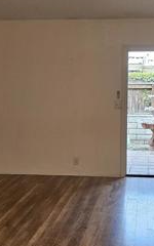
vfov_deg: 31.4
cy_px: 155
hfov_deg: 20.0
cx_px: 93
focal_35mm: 65
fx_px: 436
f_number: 1.8
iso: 250
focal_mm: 5.4
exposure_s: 1/120
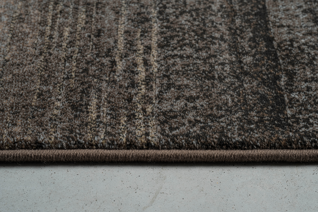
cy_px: 106
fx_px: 662
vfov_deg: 18.2
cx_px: 159
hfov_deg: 27.0
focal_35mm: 75
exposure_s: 1/125
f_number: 11
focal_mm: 75
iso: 100
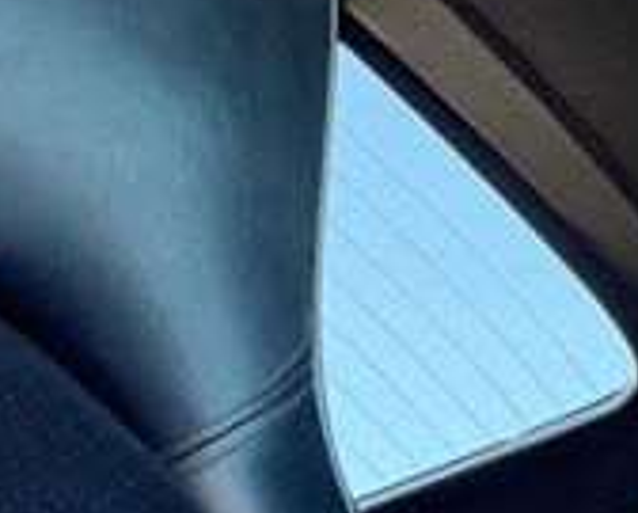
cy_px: -122
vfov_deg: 14.0
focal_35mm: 107
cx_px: 991
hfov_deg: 16.2
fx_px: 2024
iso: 200
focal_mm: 6.76
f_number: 1.78
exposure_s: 1/185
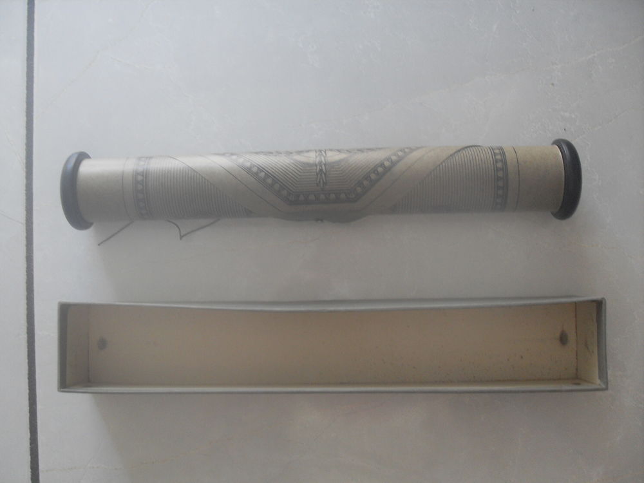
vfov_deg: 38.7
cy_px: 242
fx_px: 688
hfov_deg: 50.1
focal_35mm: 37
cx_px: 322
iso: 100
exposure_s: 1/45
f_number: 2.8
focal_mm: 6.3
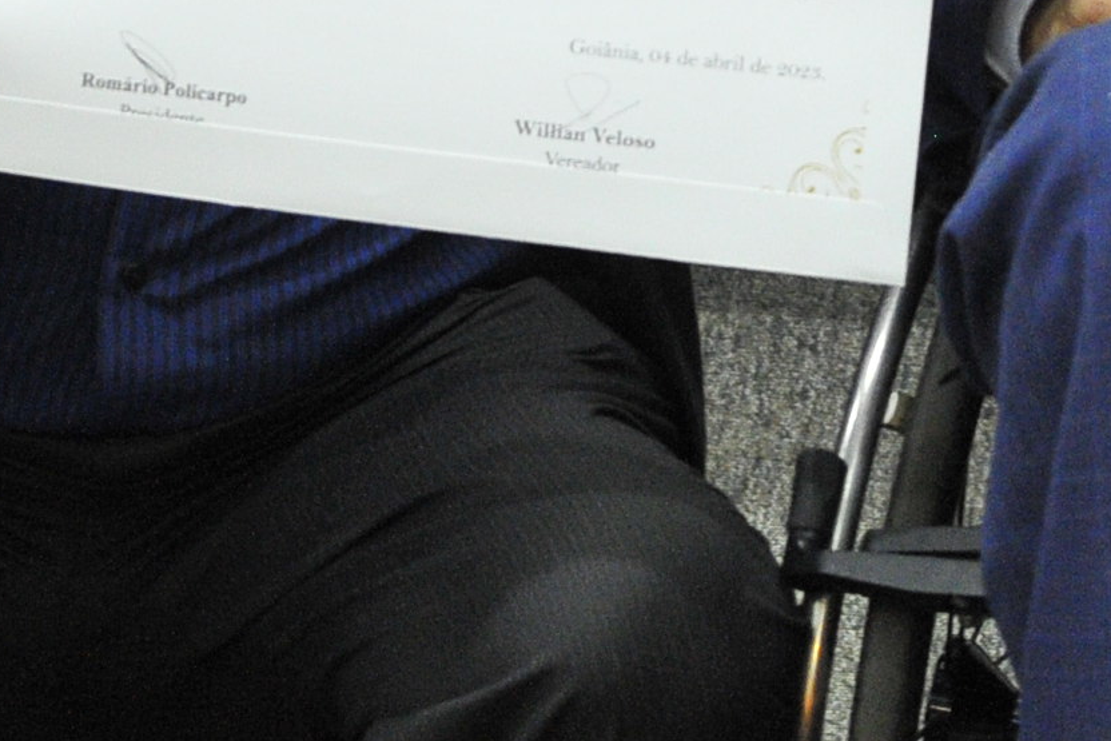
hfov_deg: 14.8
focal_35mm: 139
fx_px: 4290
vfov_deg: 9.4
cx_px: 549
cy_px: -577
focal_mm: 24
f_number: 3.2
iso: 1600
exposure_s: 1/125
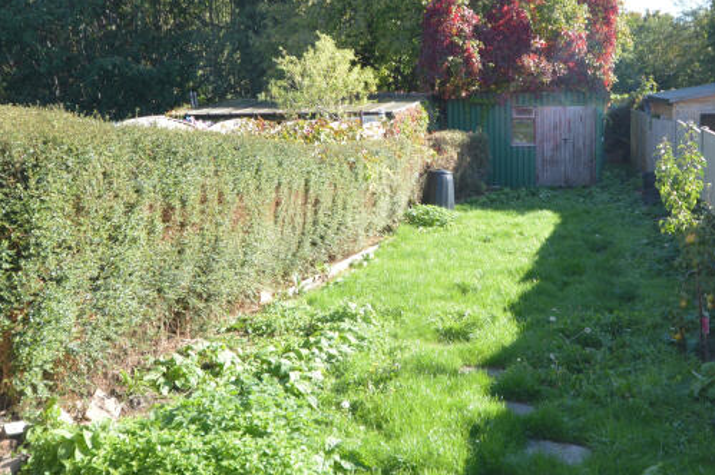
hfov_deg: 48.2
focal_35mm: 40
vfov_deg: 33.2
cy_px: 185
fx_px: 794
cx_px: 424
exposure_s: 1/125
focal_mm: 13
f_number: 5.6
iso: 110
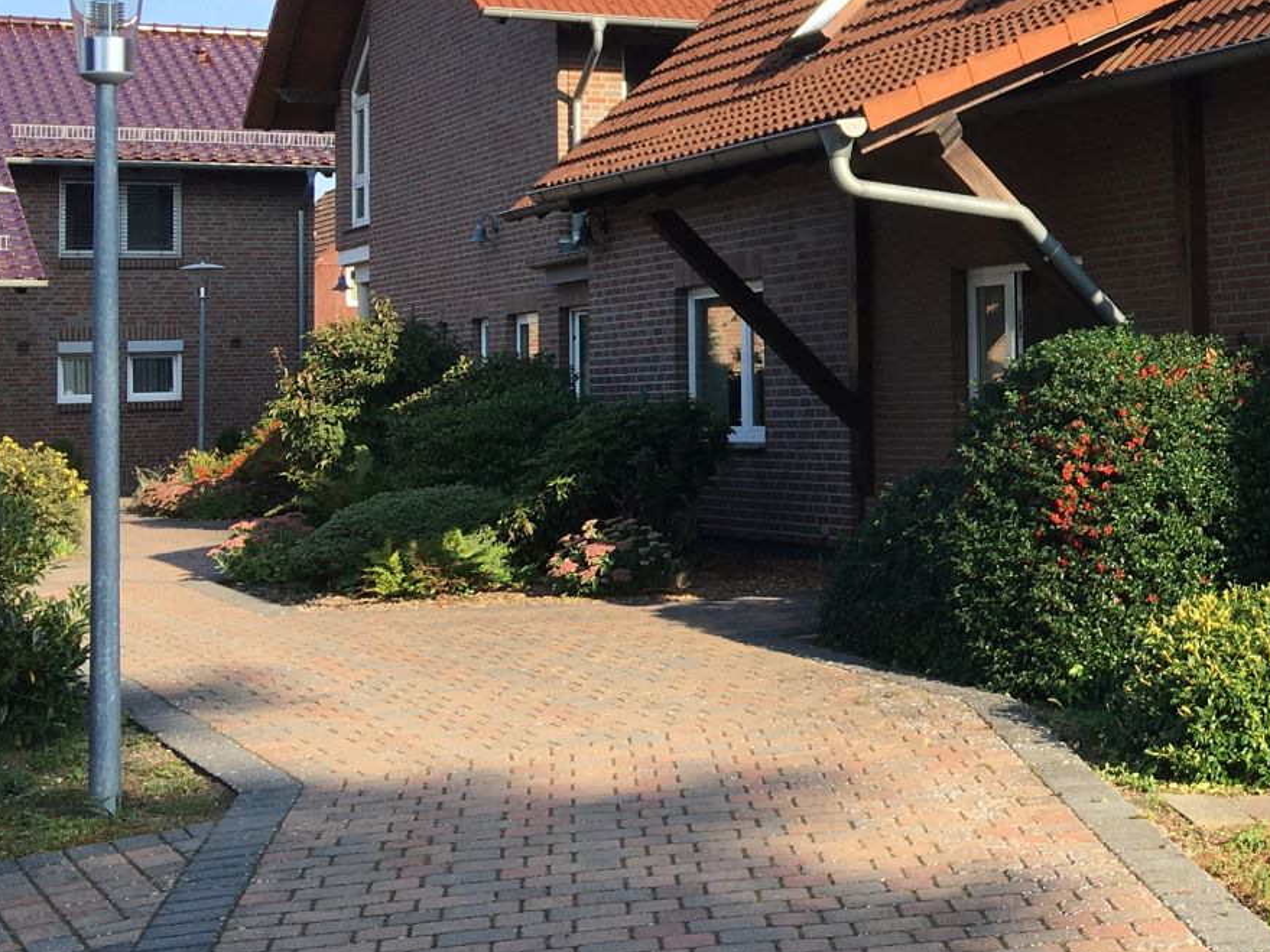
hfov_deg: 27.7
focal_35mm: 66
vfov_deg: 22.0
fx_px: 2421
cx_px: 1274
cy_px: 215
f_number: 2.2
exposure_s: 1/610
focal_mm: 4.15
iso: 25
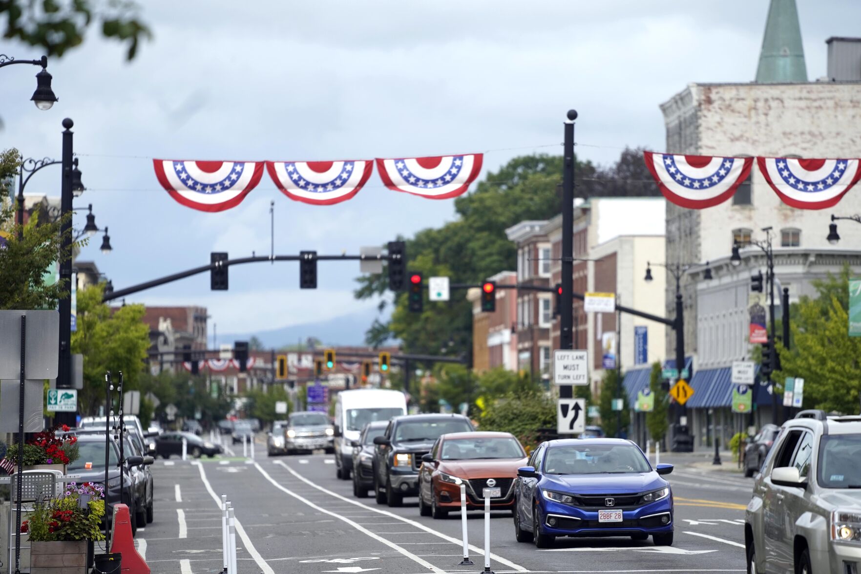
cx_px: 430
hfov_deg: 10.3
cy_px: 287
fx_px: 4783
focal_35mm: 200
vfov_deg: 6.9
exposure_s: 1/4000
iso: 320
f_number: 2.8
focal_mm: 200
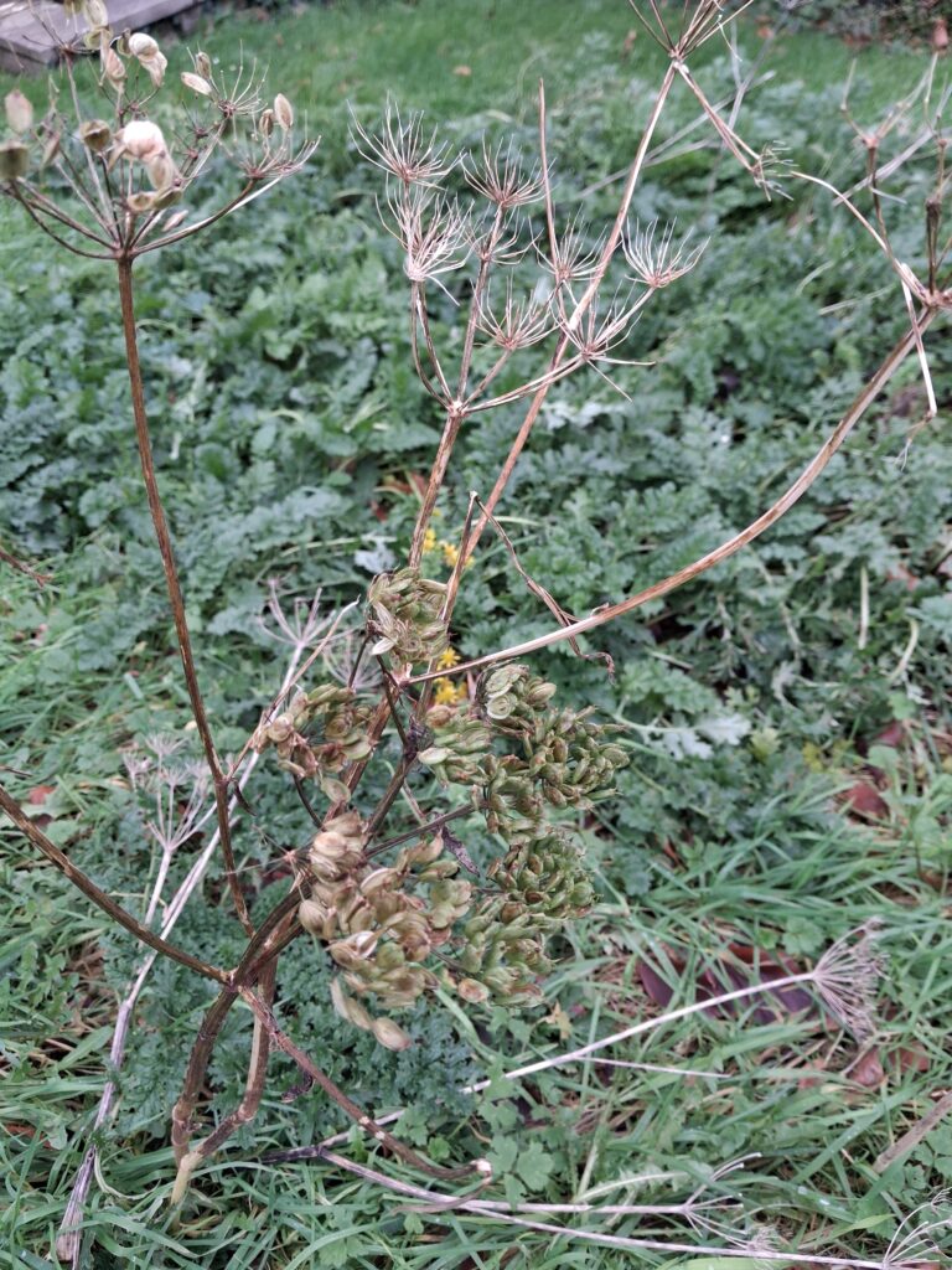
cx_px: 476
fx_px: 990
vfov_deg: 65.3
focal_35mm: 27
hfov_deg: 51.4
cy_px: 635
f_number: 1.8
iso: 160
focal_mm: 4
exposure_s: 1/120
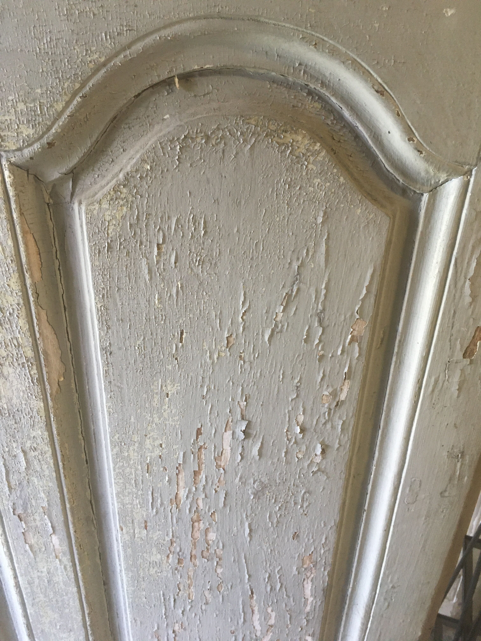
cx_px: 240
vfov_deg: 61.7
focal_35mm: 29
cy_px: 320
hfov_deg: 48.2
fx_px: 537
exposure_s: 1/33
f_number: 2.2
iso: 200
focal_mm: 4.15
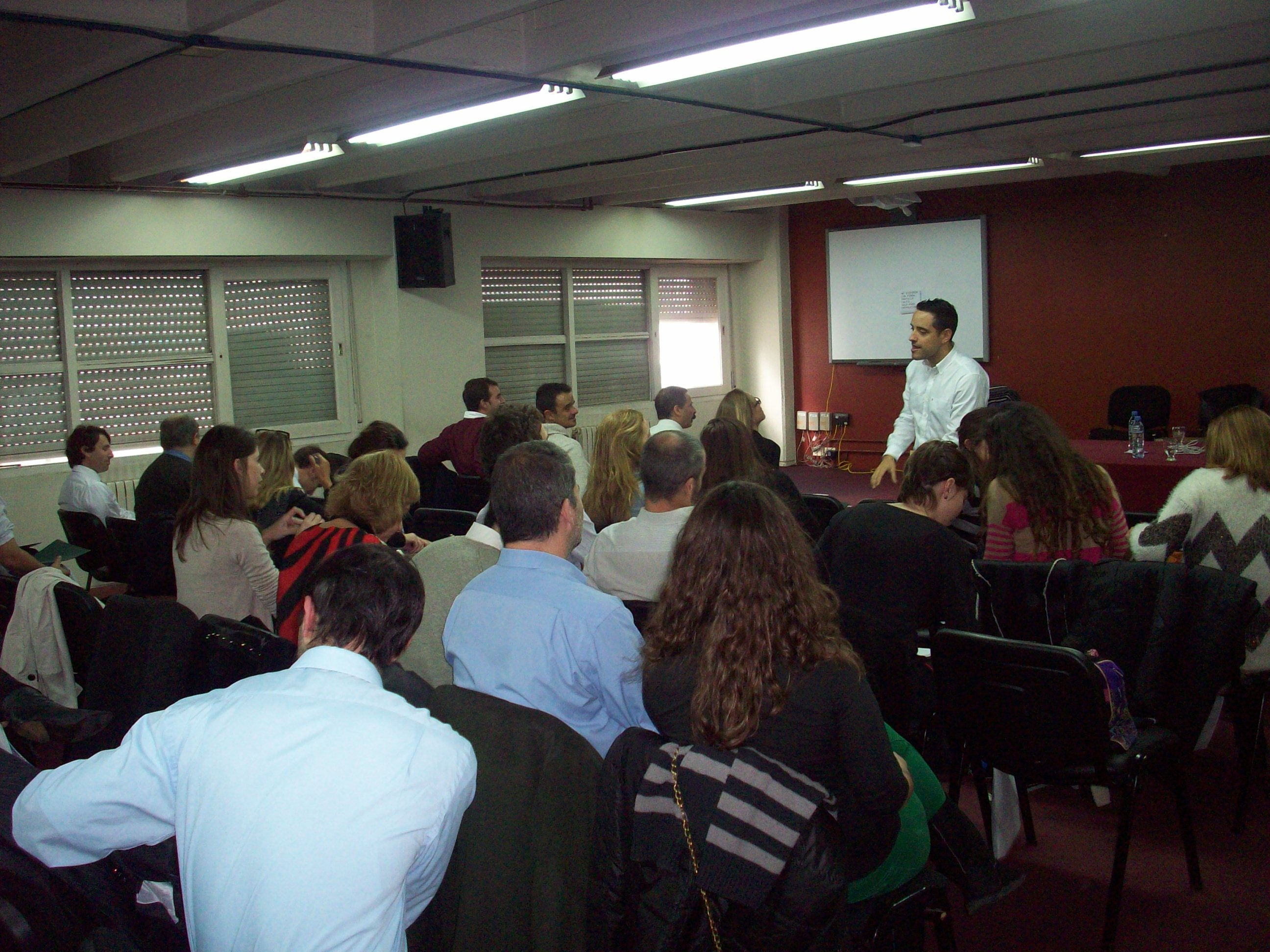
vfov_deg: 38.7
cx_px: 635
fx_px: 1357
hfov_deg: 50.1
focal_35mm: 37
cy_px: 476
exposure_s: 1/64
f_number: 2.8
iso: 200
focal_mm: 6.2
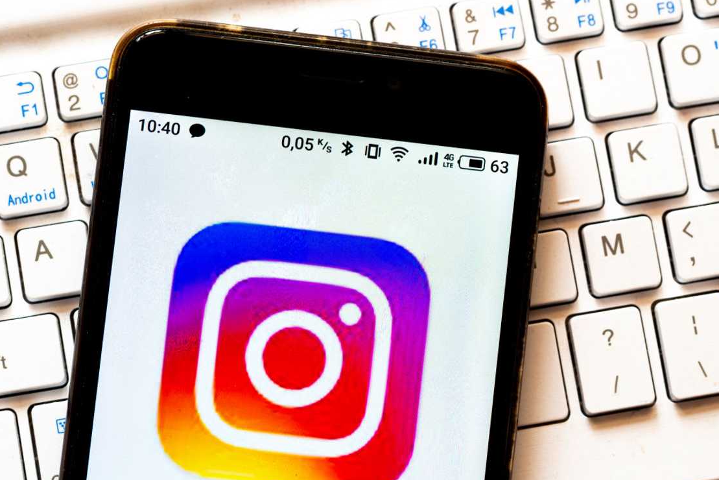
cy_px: 239
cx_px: 361
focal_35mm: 126
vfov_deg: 10.9
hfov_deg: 16.3
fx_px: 2517
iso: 200
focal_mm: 60
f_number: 4.5
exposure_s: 1/30
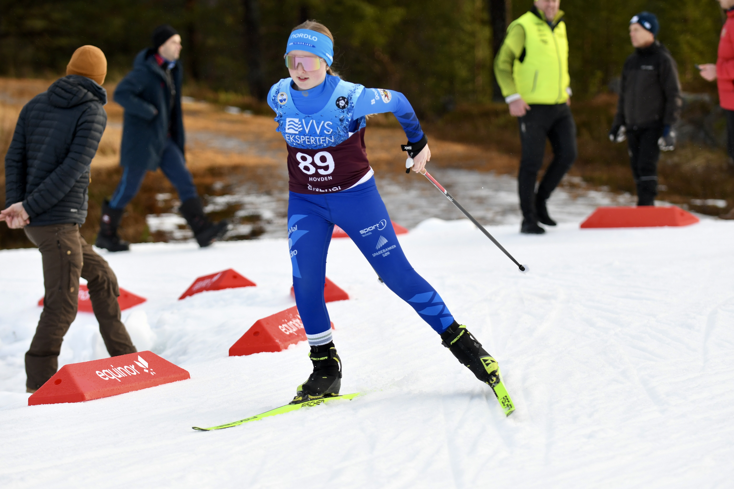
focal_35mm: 174
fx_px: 3547
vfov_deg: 7.9
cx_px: 367
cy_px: 244
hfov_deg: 11.8
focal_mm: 116
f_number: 2.8
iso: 400
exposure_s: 1/1000
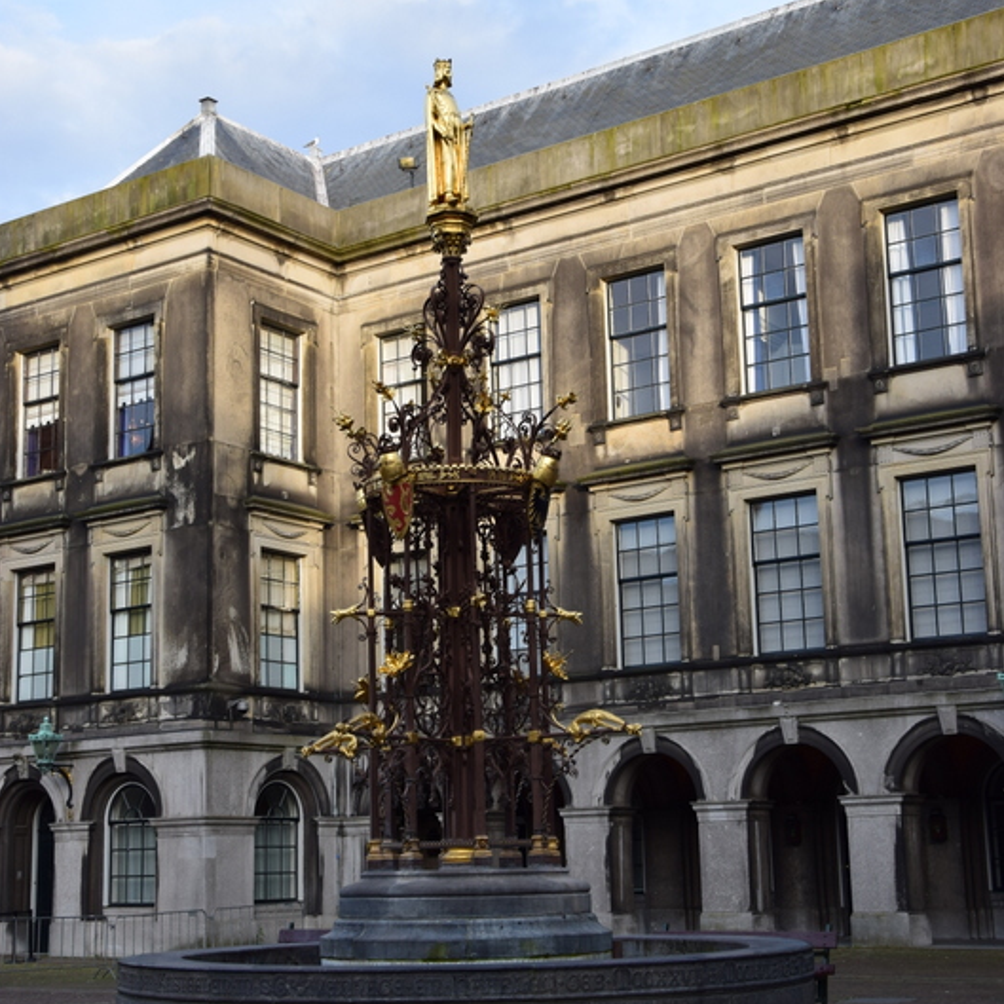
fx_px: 1772
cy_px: 554
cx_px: 501
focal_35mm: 54
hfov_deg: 31.6
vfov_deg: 31.6
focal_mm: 28
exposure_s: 1/100
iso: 125
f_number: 9
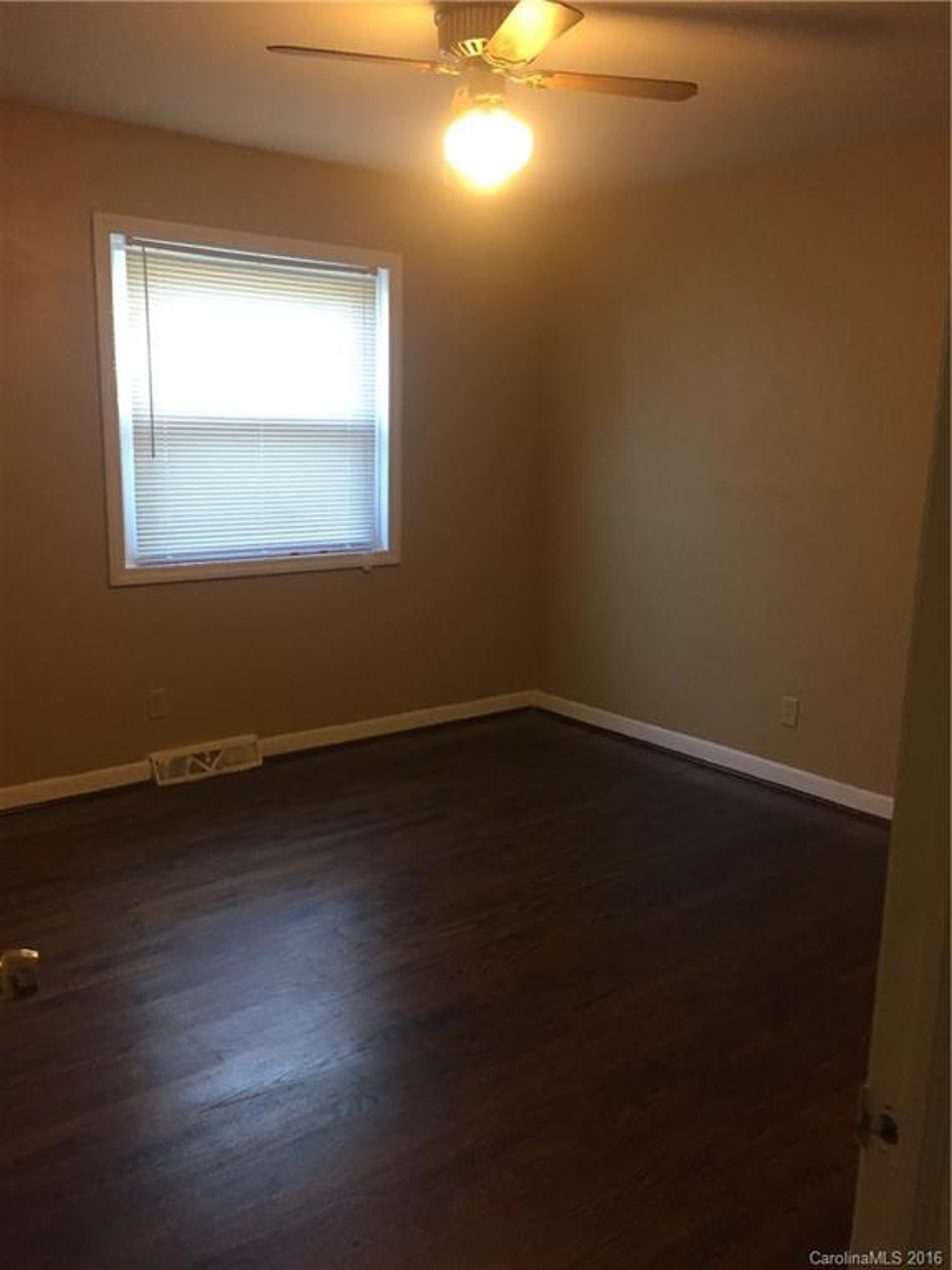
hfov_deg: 48.2
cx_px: 476
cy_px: 635
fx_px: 1063
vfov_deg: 61.7
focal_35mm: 29
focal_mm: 4.15
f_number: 2.2
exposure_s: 1/30
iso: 160
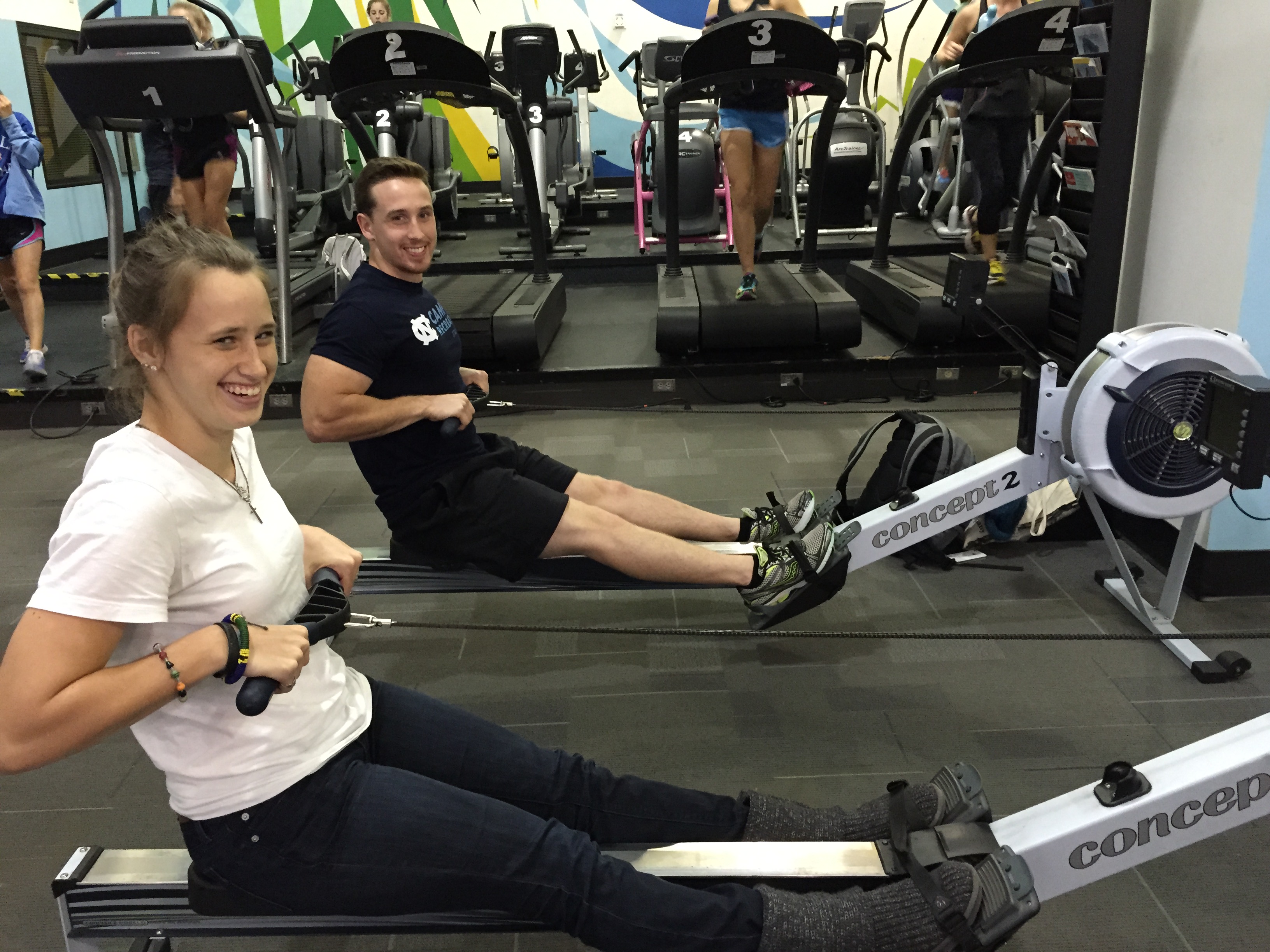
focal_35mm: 29
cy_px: 476
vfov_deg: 48.2
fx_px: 1064
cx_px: 635
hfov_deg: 61.7
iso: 250
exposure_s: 1/15
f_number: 2.2
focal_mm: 4.15
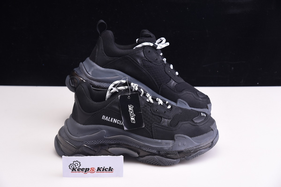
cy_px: 94
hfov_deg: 22.1
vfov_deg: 14.9
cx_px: 140
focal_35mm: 92
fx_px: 718
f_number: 10
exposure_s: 1/125
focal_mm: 92
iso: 100
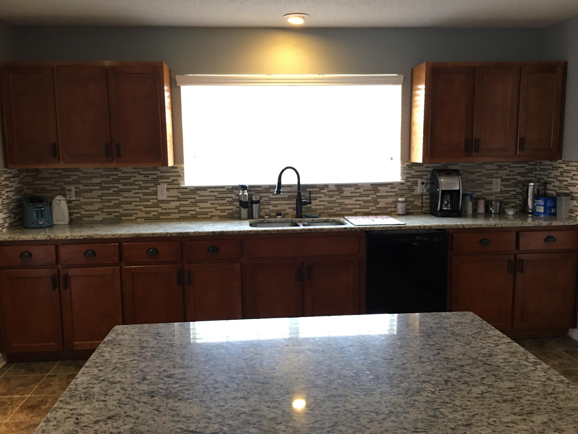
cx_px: 289
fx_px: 484
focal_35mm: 29
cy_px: 217
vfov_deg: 48.2
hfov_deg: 61.7
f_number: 2.2
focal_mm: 4.15
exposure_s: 1/15
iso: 64
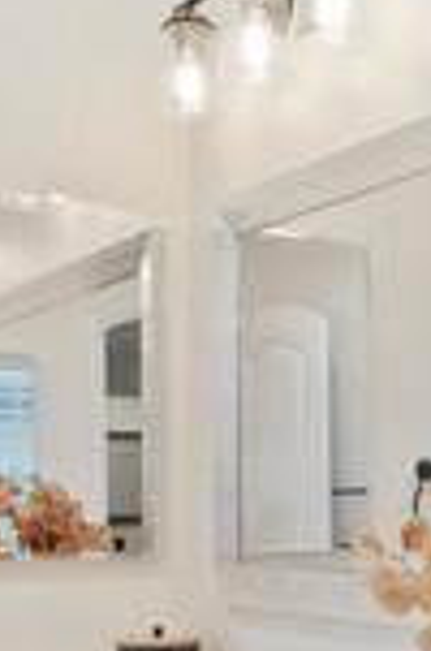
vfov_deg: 29.1
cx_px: 470
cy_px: 517
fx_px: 1227
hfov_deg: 19.1
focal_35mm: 68
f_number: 5
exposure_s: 1/15
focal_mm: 16
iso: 400
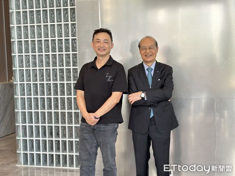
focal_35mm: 48
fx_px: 326
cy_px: 88
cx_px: 118
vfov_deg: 30.3
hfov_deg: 39.7
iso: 125
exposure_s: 1/121
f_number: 1.78
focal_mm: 6.86
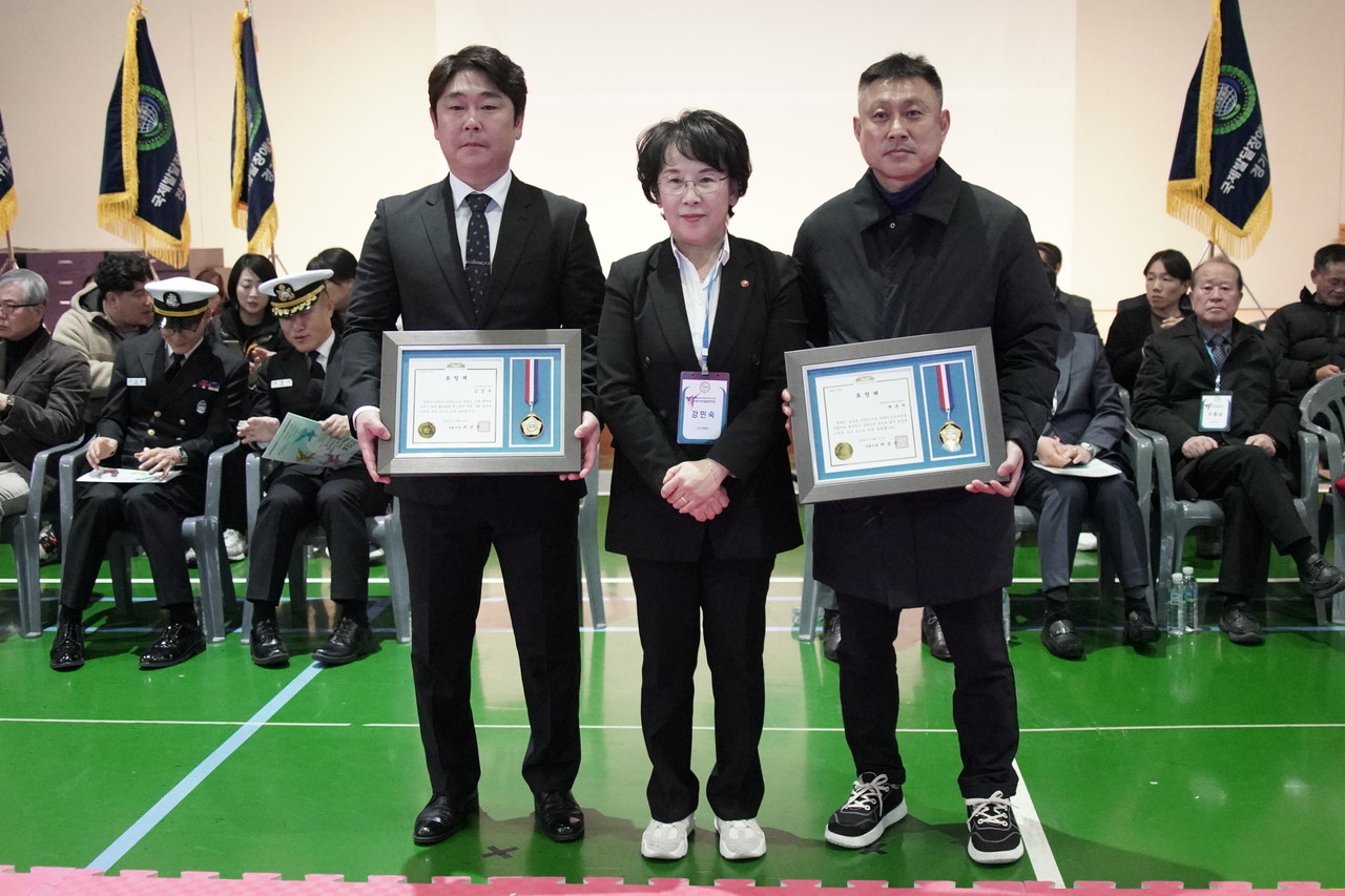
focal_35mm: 42
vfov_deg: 31.9
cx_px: 672
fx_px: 1569
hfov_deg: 46.4
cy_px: 448
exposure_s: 1/1000
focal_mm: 28
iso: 10000
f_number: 2.8
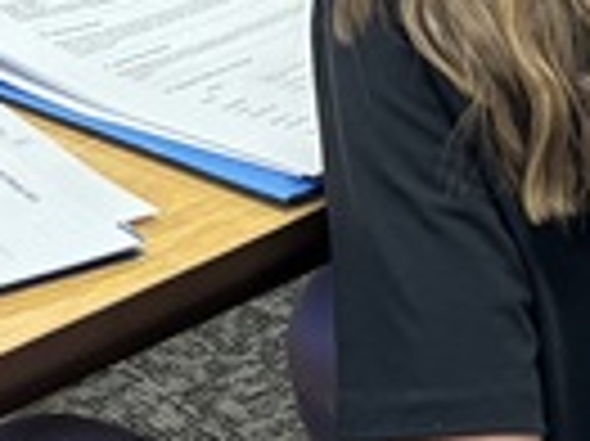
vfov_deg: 7.0
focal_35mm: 204
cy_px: -522
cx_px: 567
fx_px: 3474
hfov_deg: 9.6
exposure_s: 1/60
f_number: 1.6
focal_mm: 5.96
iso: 160
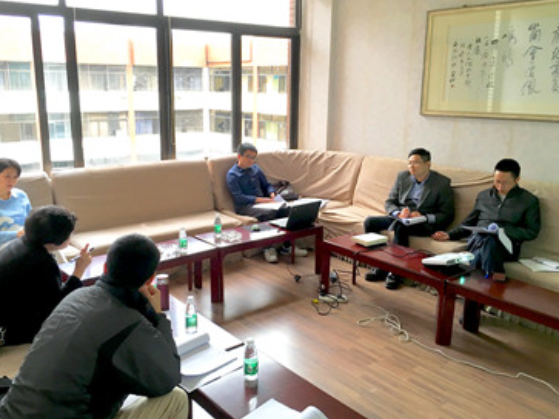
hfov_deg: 56.8
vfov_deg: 44.1
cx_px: 266
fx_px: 517
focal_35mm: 32
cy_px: 205
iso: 64
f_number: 2.2
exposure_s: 1/33
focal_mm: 4.15
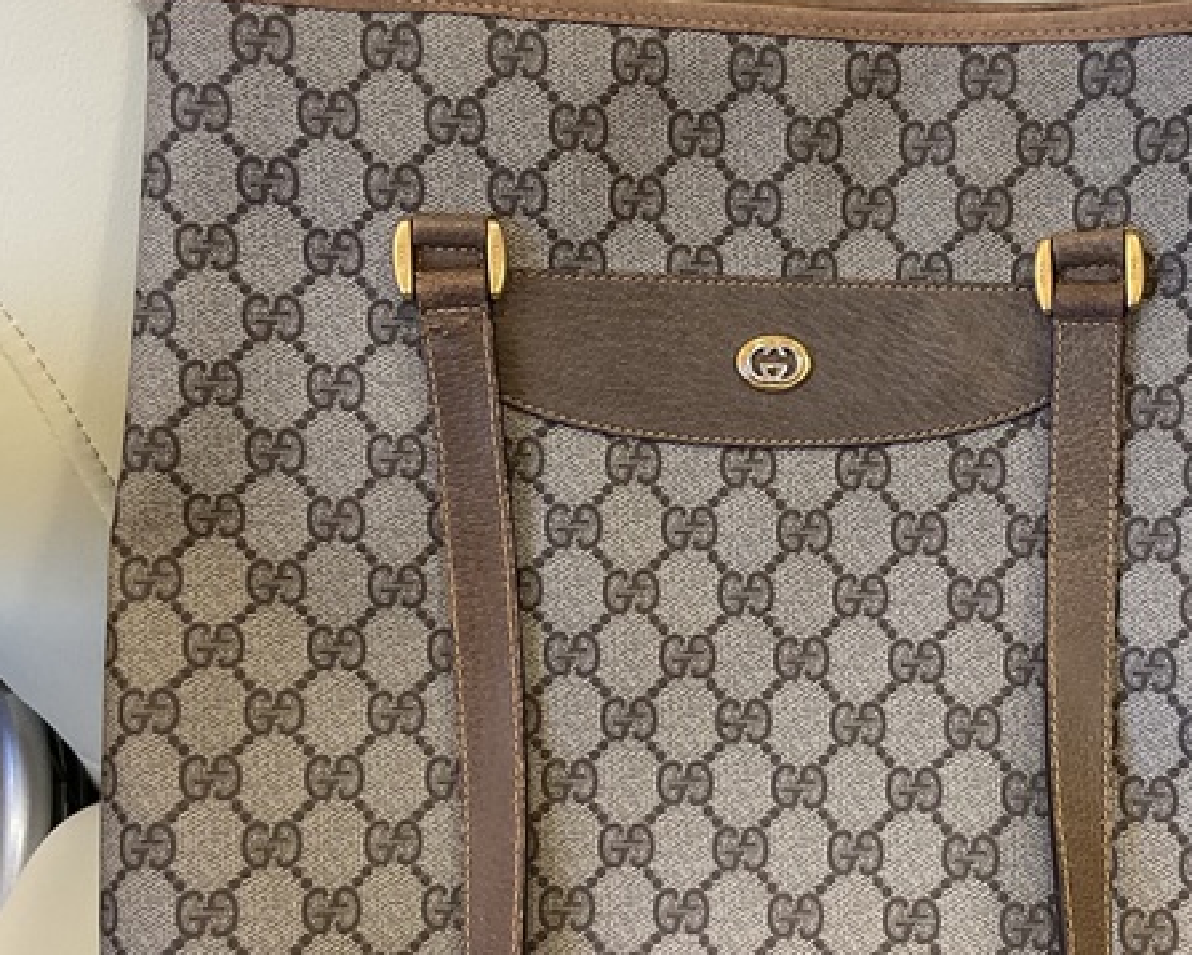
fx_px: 1906
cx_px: 805
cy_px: 567
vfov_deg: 28.1
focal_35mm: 54
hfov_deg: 34.4
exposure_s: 1/100
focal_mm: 3
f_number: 1.8
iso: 50
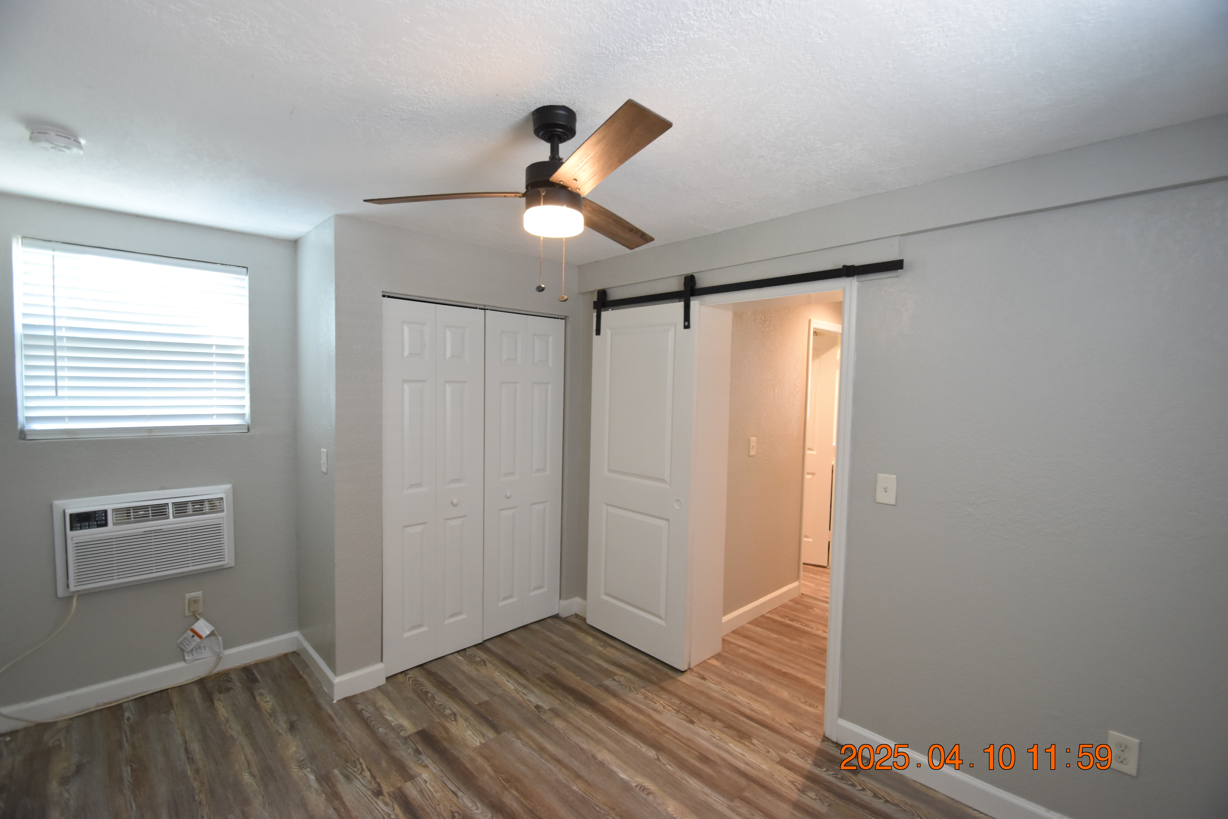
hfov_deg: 100.4
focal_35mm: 15
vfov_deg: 77.3
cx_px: 614
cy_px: 410
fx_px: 512
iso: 1000
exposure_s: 1/60
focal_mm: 10
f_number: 3.5
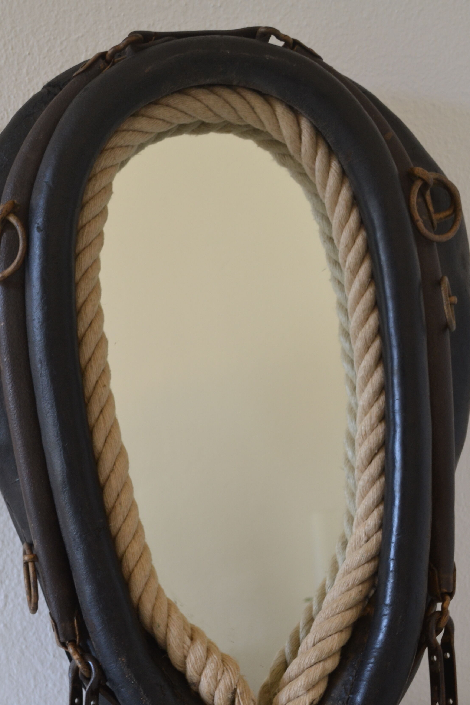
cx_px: 241
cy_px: 420
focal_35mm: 71
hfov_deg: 19.2
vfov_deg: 28.4
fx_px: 1390
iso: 400
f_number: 5
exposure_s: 1/30
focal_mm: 34
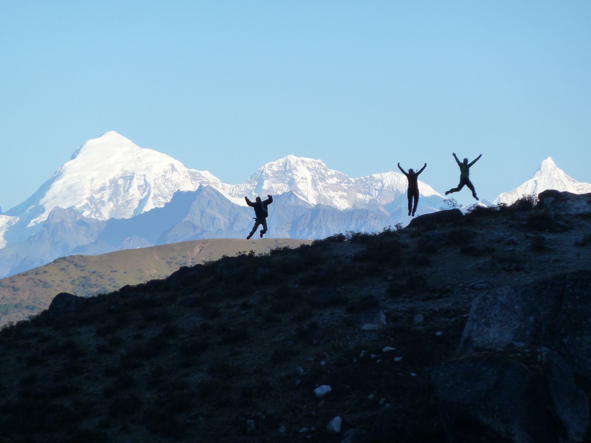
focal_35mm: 301
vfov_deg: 4.9
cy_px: 222
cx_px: 296
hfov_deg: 6.6
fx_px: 5139
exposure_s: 1/320
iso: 125
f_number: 4.9
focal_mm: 49.2
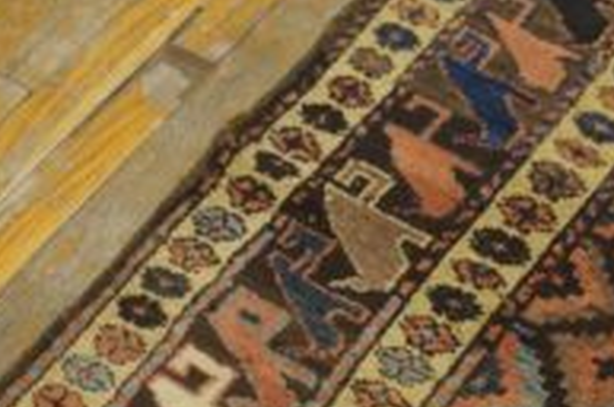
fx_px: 1508
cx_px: 630
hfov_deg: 22.1
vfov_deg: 15.1
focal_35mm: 89
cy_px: 399
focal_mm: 19
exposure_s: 1/160
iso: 2500
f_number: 4
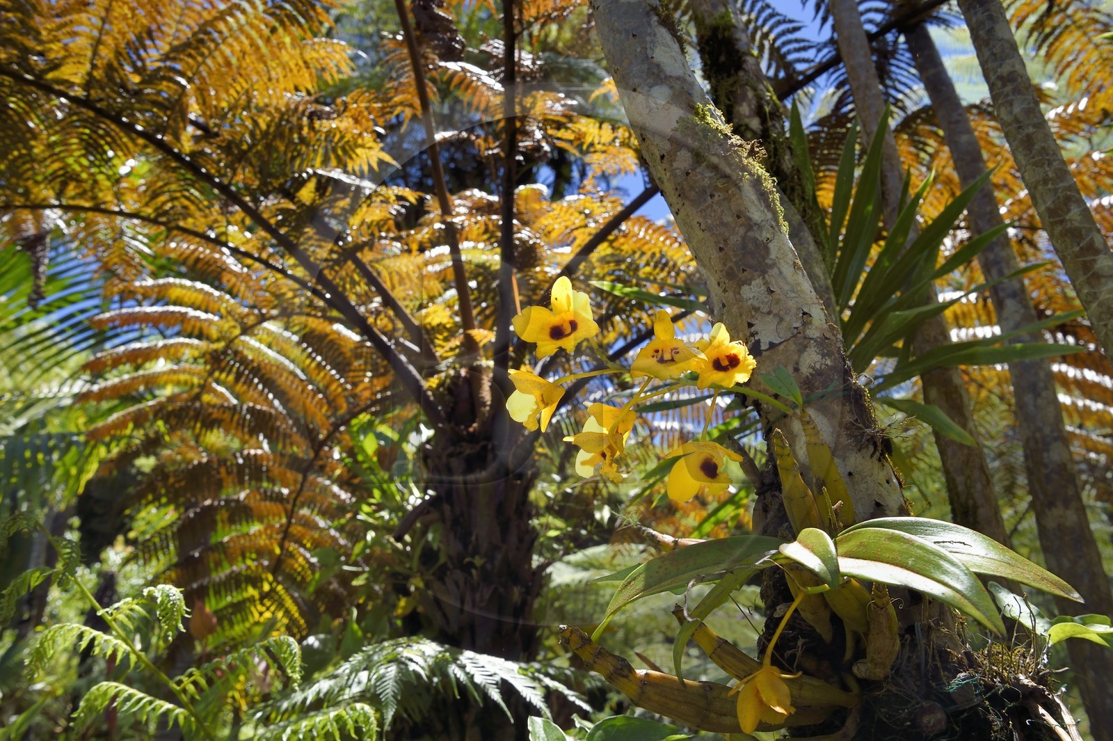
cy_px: 370
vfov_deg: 38.8
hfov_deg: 55.8
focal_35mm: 34
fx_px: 1051
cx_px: 556
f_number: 13
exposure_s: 1/160
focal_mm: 34
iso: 200
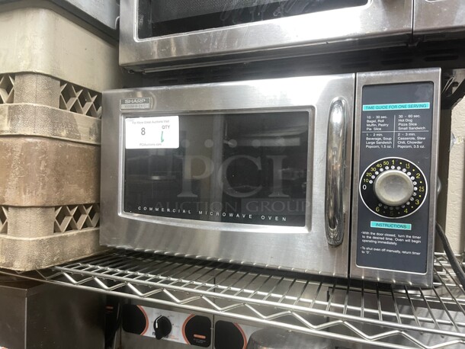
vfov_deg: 53.1
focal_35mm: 26
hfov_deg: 67.3
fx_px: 349
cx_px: 232
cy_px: 174
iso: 200
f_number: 1.6
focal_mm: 5.1
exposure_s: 1/60
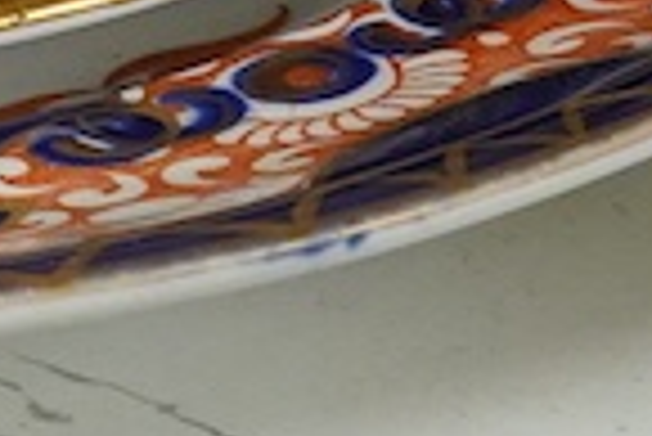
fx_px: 6309
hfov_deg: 5.8
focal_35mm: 348
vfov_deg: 3.8
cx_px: -492
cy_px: -953
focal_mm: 30
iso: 2500
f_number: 11
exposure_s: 1/160
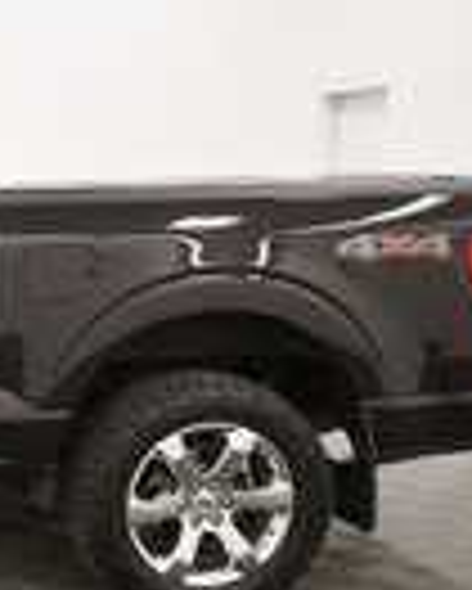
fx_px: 1046
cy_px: 345
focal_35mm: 60
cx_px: -301
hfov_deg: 20.4
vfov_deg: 31.4
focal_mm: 14
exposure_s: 1/125
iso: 900
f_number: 5
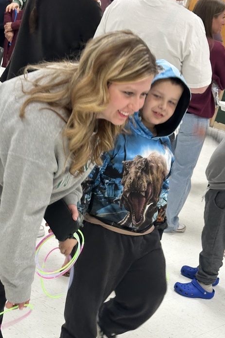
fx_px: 693
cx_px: 93
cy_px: 218
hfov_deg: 18.4
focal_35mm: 74
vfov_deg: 27.2
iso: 200
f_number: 1.78
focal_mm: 6.86
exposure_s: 1/40
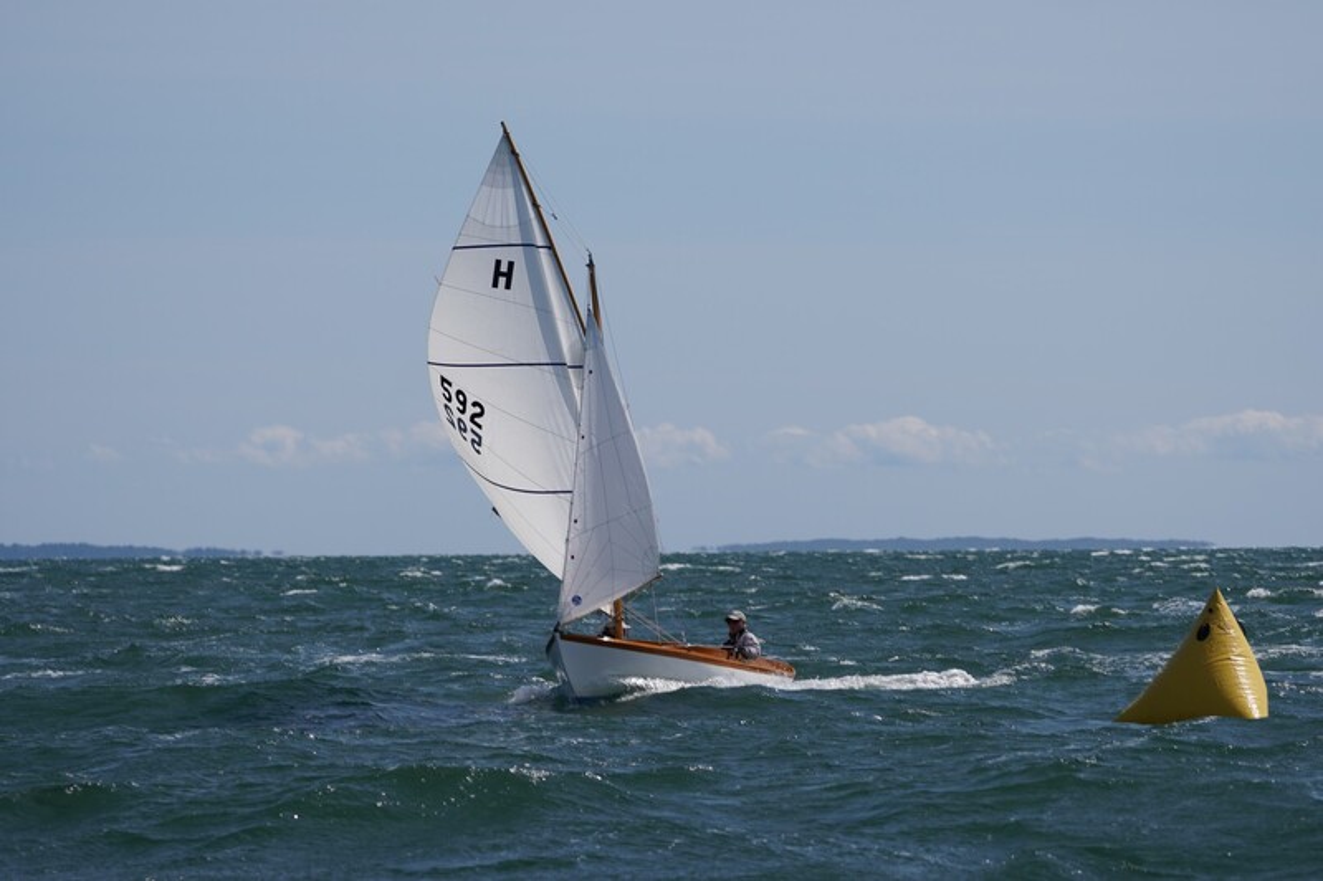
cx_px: 662
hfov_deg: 9.2
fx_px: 8267
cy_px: 440
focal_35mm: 225
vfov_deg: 6.1
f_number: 5.6
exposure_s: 1/1250
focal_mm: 150
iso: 100
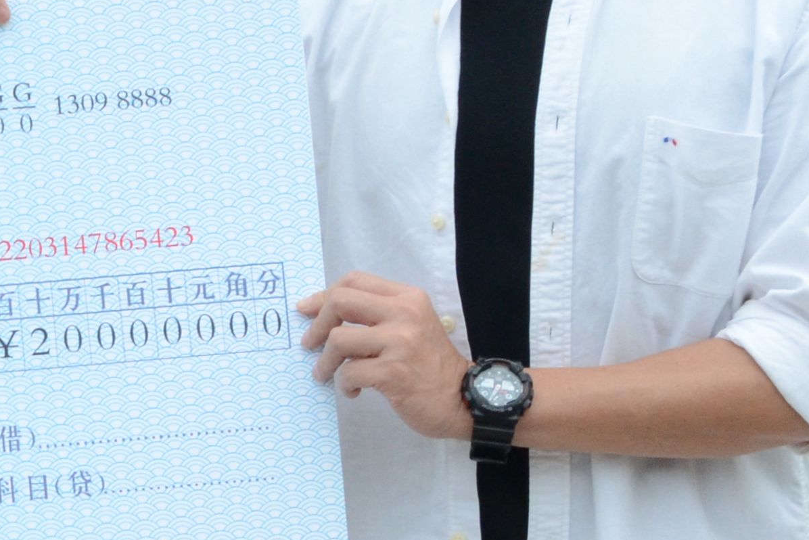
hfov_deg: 10.9
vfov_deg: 7.4
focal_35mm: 185
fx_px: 4158
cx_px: -229
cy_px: 311
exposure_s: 1/500
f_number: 11
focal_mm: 30
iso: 1000
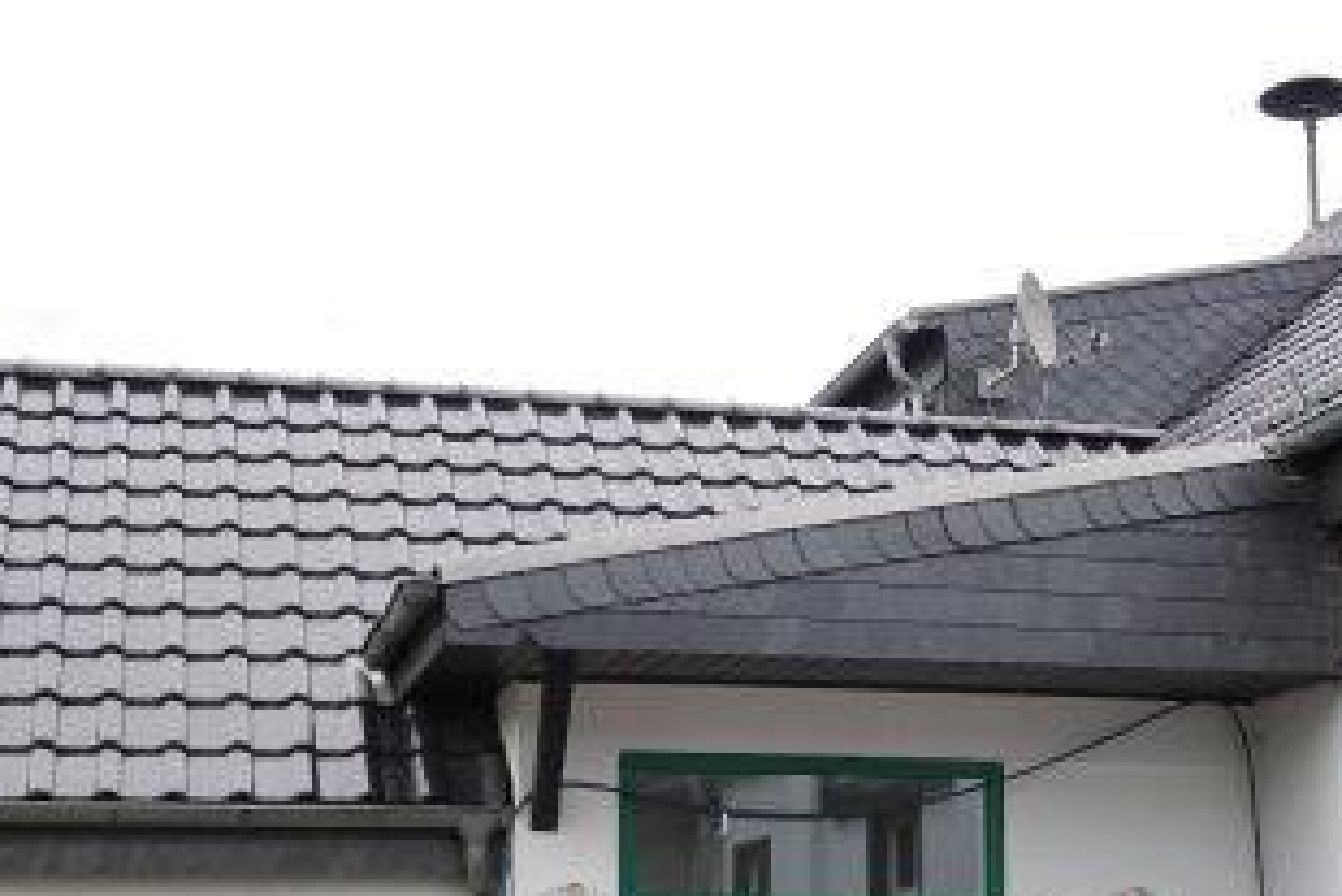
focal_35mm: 58
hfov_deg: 34.2
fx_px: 2163
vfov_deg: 22.2
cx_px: 874
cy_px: 965
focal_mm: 16
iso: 800
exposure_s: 1/320
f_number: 8
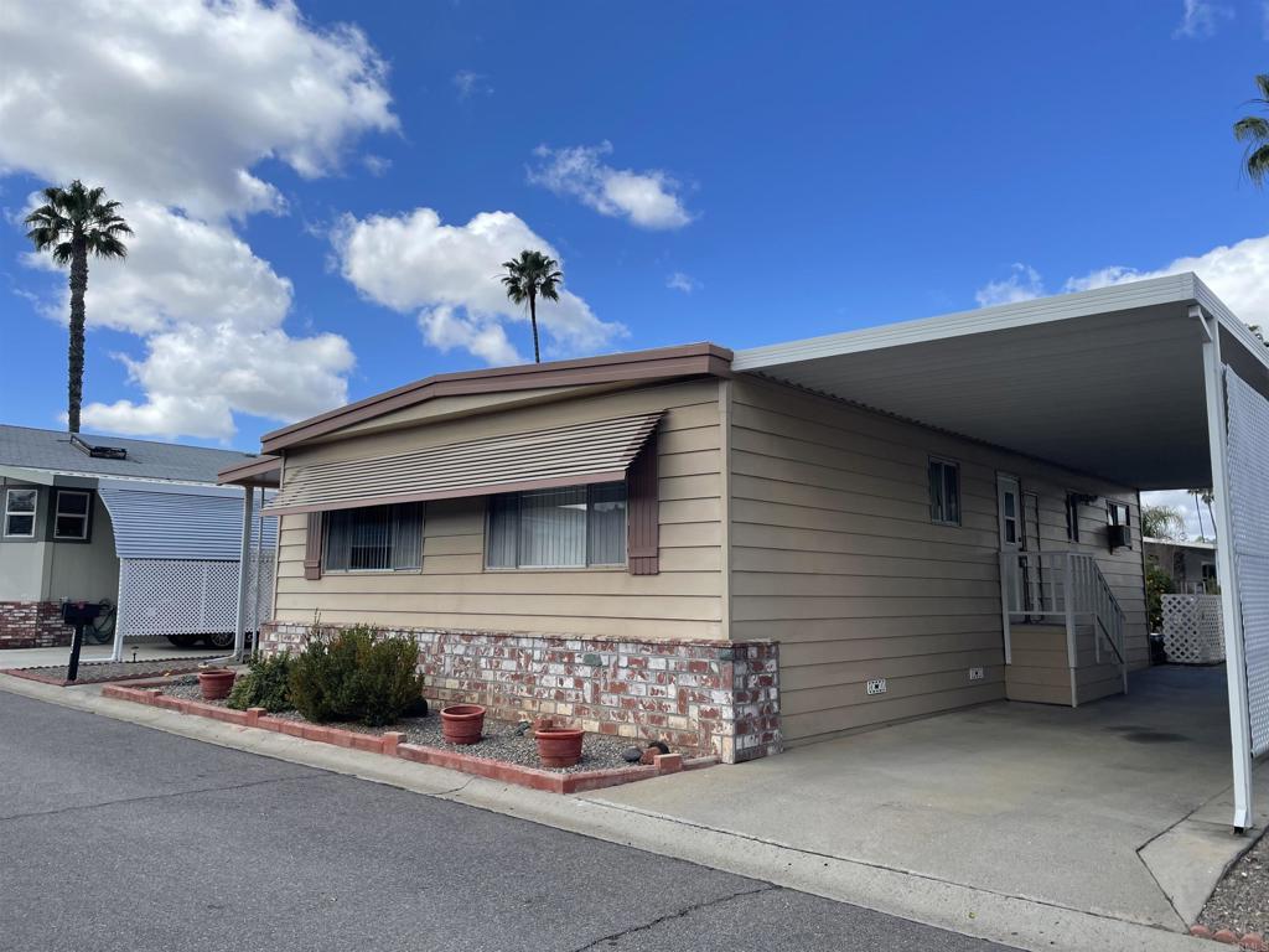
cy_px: 476
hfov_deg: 67.3
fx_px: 953
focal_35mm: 26
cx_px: 634
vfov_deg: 53.1
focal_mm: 4.2
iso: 32
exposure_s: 1/2747
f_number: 1.6
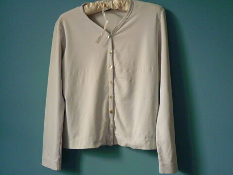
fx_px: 222
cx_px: 116
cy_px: 88
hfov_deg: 55.4
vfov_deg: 42.9
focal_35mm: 33
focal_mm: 5.9
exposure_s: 1/20
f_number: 3
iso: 400
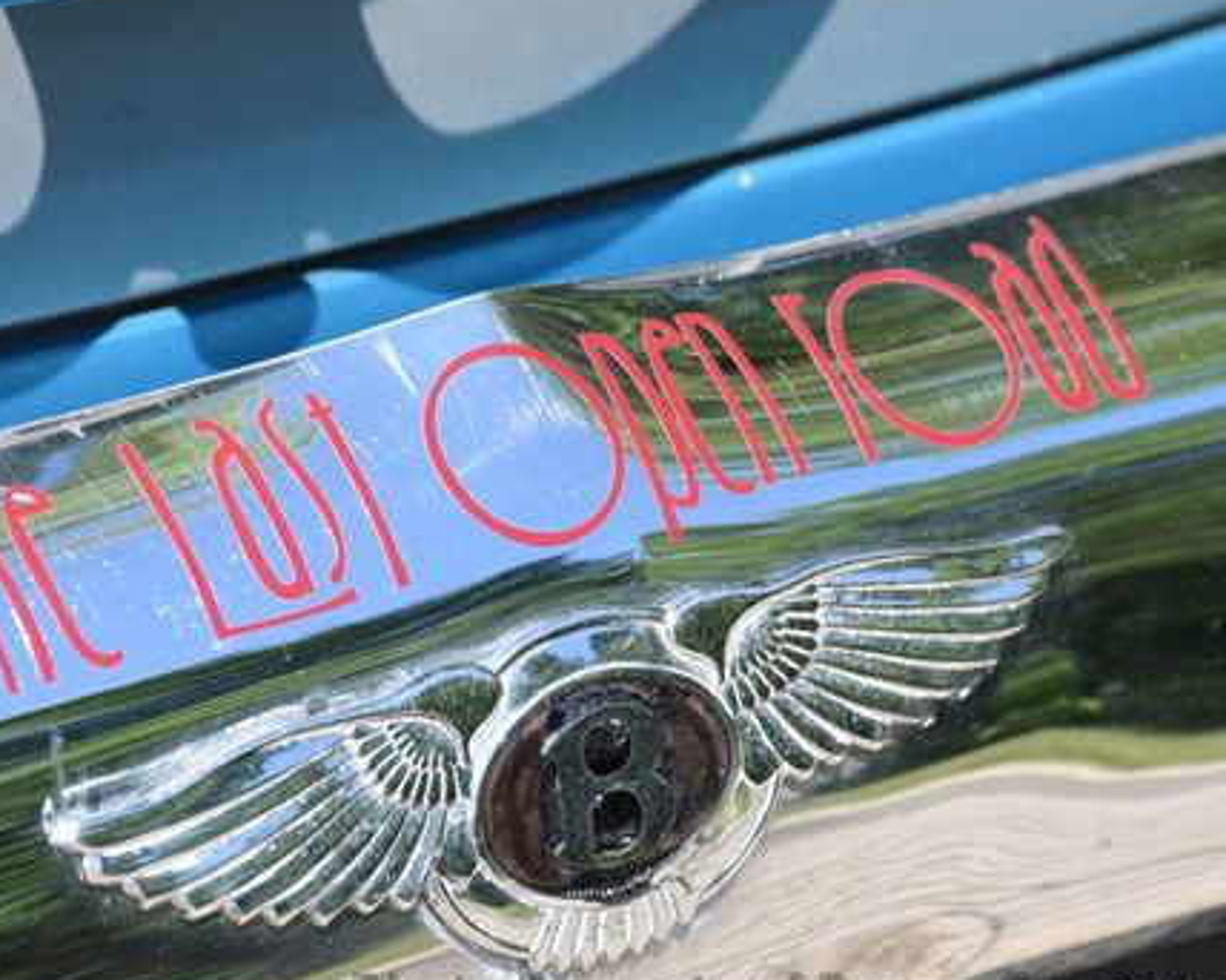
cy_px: 438
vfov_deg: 5.2
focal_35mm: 295
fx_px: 10699
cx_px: 584
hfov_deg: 6.6
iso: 640
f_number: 8
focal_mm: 140
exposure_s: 1/1000
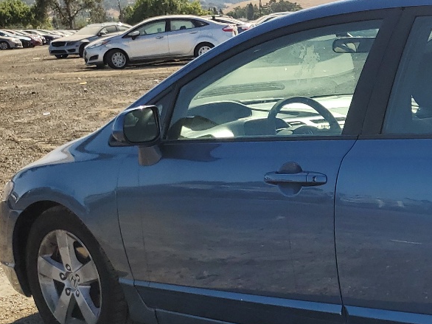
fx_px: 886
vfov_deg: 20.5
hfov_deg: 24.1
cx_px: 557
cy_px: 242
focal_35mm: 71
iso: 50
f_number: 1.5
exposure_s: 1/3333
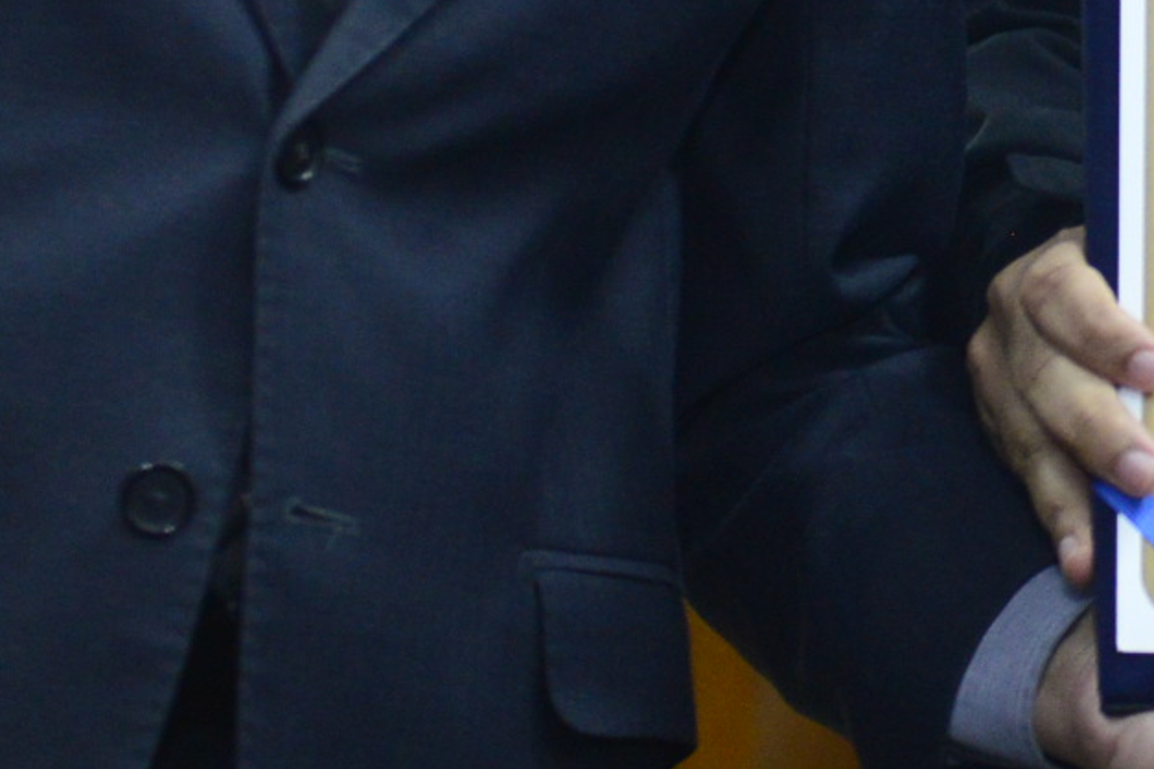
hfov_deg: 7.6
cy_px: -458
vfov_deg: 5.2
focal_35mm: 264
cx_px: 1783
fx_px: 8462
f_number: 3.5
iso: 2000
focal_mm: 55
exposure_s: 1/125
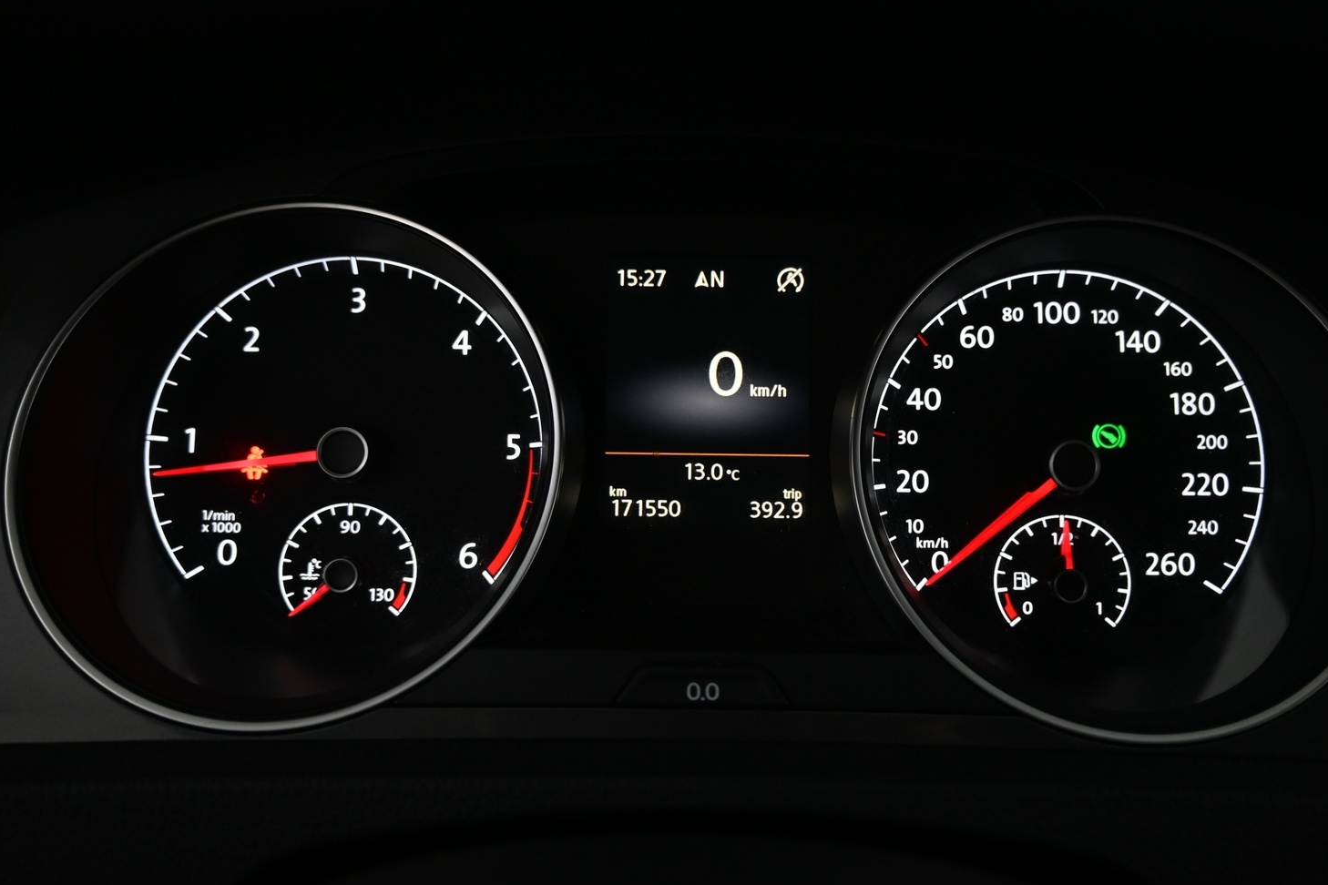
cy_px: 412
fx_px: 1137
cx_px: 720
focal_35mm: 31
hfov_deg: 60.5
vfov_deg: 42.5
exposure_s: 1/30
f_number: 3.8
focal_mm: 18.5
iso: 900
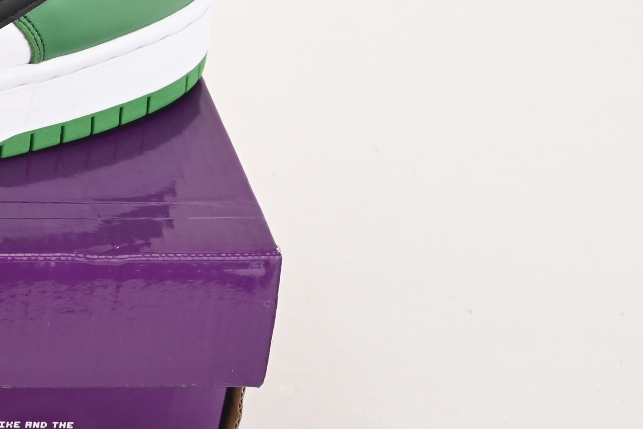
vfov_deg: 12.0
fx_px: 2031
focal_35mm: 114
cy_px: 80
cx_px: -301
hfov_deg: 16.5
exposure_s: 1/200
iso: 100
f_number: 11
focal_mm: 33.5
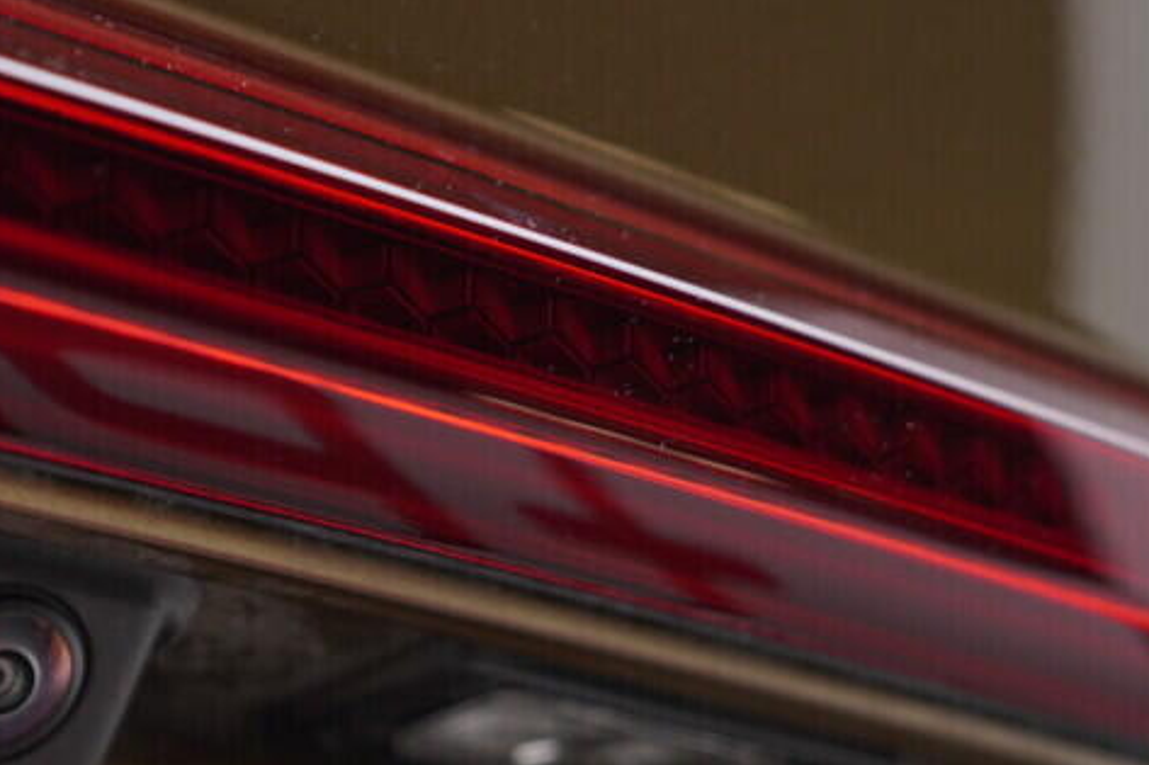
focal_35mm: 78
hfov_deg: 24.7
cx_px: -27
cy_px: 786
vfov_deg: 17.1
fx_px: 2488
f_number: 2.8
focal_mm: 24
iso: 125
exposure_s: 1/40
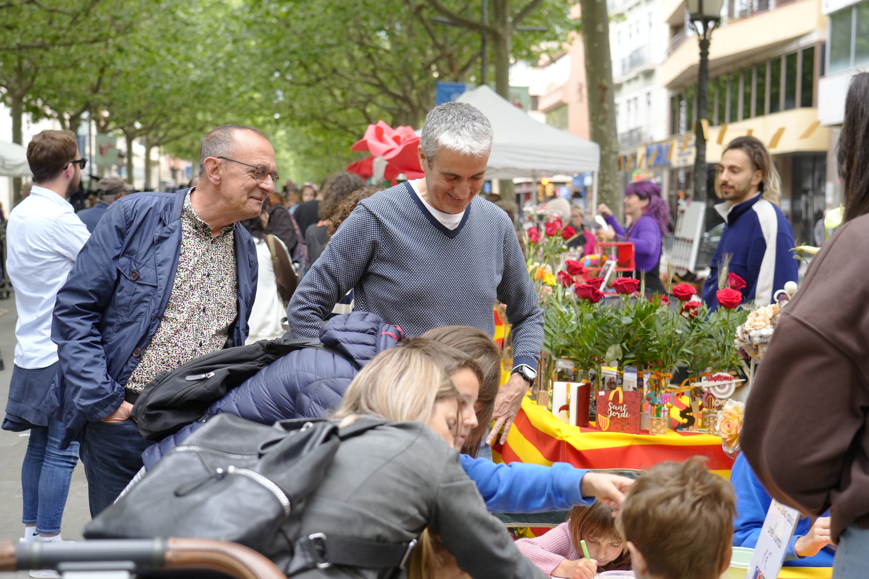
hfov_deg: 42.7
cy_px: 290
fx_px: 1110
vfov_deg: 29.2
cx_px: 434
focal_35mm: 46
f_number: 4
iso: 400
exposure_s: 1/160
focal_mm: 46
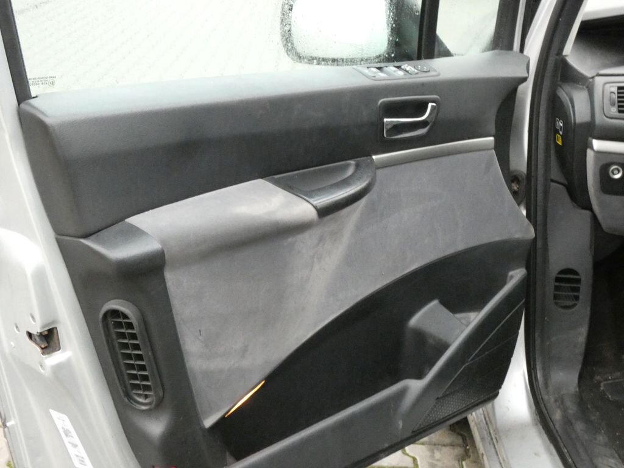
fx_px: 775
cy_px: 234
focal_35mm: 43
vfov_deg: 33.6
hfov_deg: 43.9
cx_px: 312
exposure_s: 1/40
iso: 1600
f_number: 5.6
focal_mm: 7.8
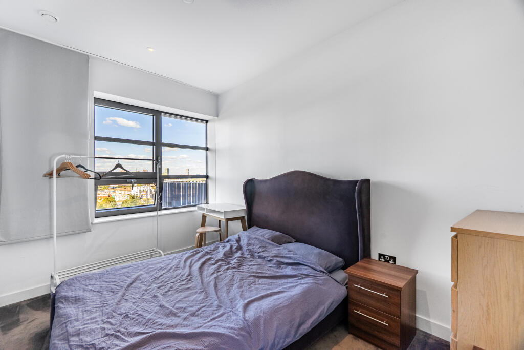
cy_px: 175
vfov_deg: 73.8
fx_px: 233
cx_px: 262
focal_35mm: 16
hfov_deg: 96.7
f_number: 8
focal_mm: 16
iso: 1000
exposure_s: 1/500
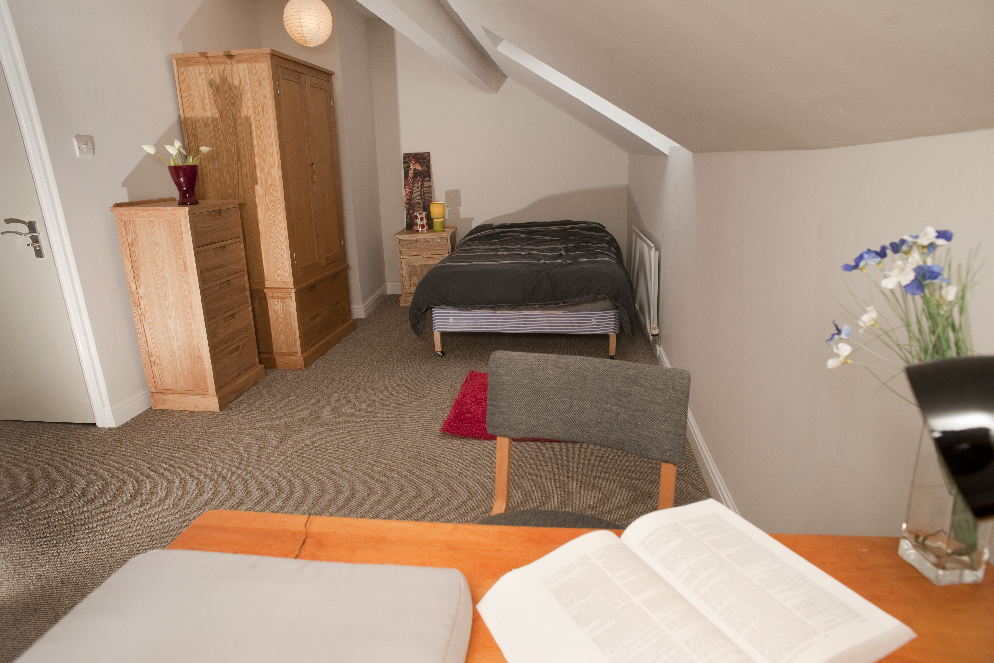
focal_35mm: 20
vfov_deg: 61.9
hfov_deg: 84.0
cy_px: 332
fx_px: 552
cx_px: 497
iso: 200
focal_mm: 20
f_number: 6.3
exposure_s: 1/80
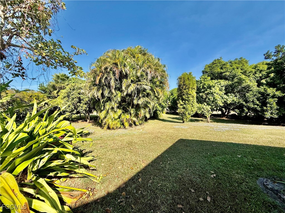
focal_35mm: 14
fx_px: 115
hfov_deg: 102.1
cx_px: 142
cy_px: 106
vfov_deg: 85.7
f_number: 2.2
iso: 50
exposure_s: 1/1050
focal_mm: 2.22
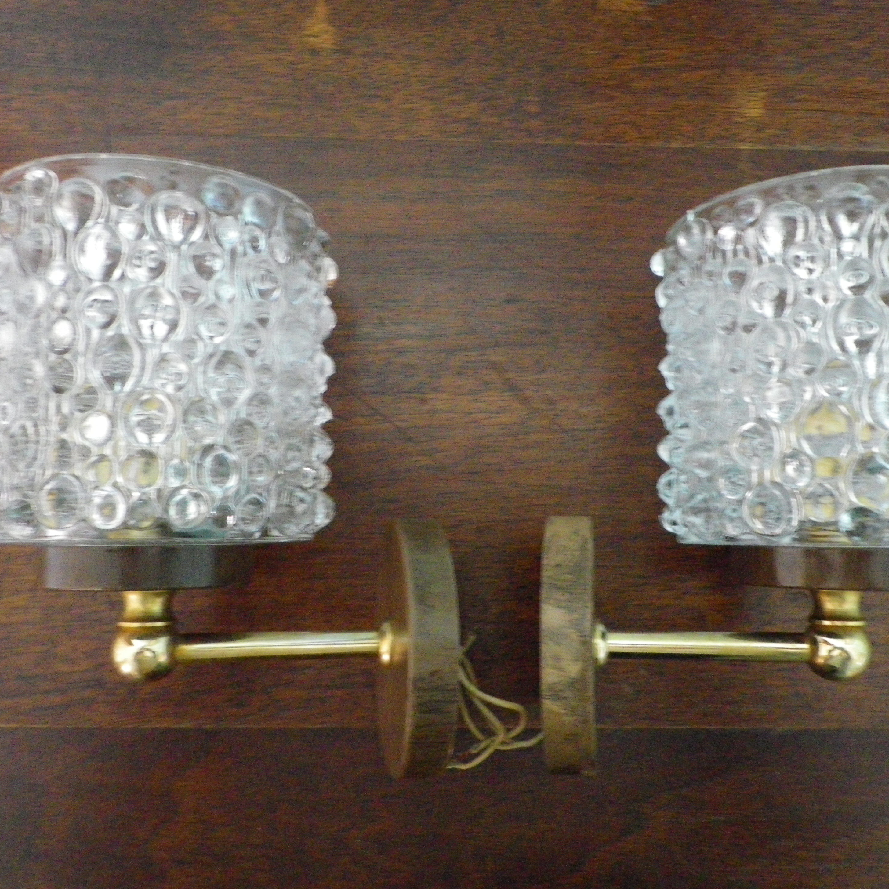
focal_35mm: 34
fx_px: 988
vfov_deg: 48.4
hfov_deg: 48.4
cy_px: 435
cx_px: 467
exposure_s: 1/8
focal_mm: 4.9
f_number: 2.6
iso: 800
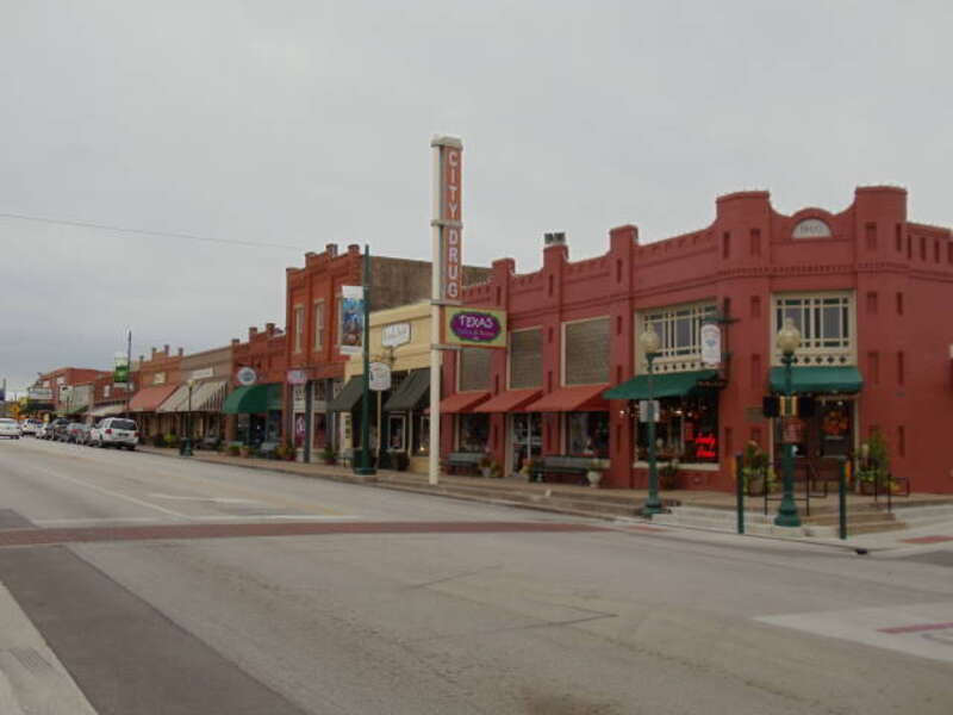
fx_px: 1377
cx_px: 476
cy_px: 358
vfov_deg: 29.1
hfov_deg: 38.2
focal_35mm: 50
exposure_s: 1/250
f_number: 3.7
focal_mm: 6.81
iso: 80
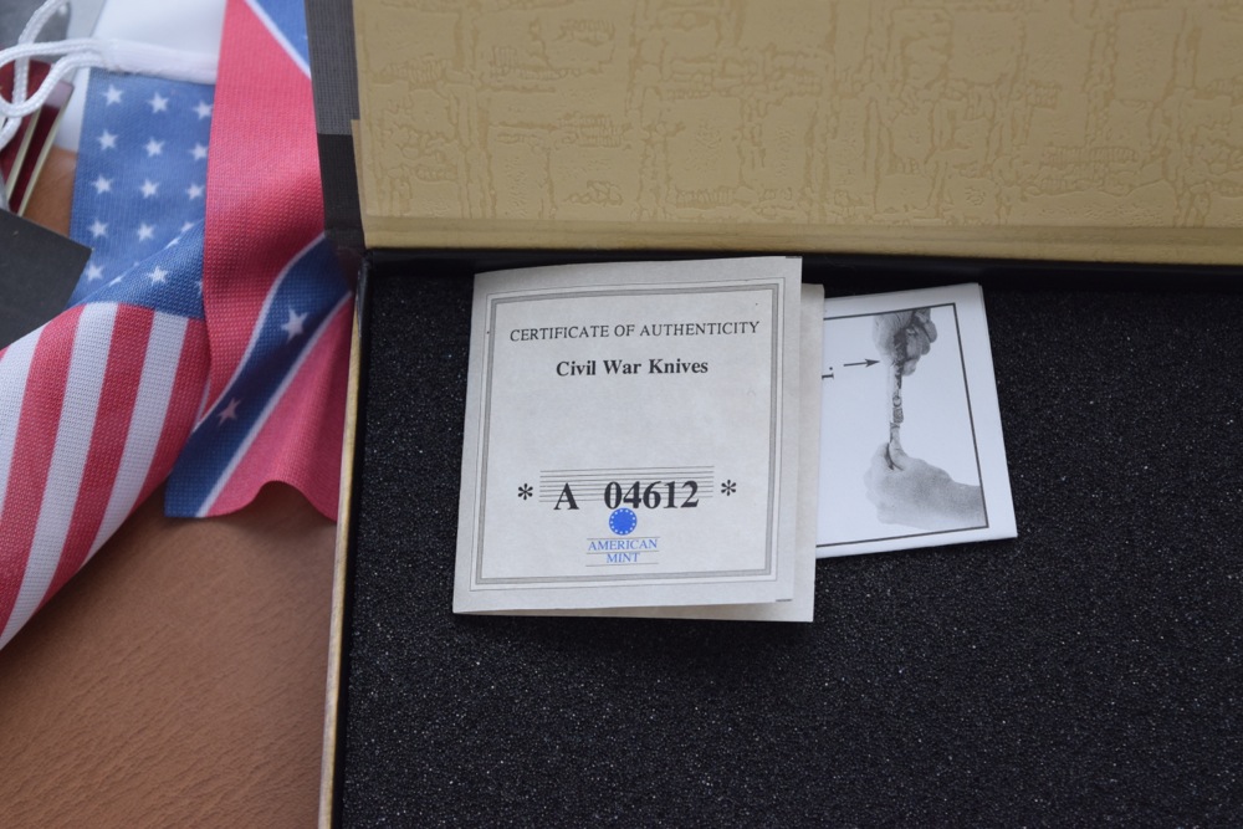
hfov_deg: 24.6
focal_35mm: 82
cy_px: 414
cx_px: 622
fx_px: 2849
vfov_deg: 16.6
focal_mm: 55
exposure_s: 1/100
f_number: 5.6
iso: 800
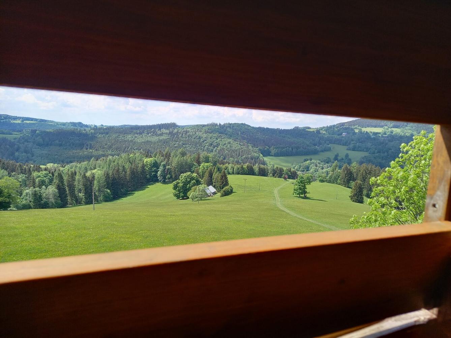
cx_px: 226
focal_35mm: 25
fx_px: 326
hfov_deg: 69.4
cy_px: 169
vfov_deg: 54.9
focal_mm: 4.65
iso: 50
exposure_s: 1/346
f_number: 1.8
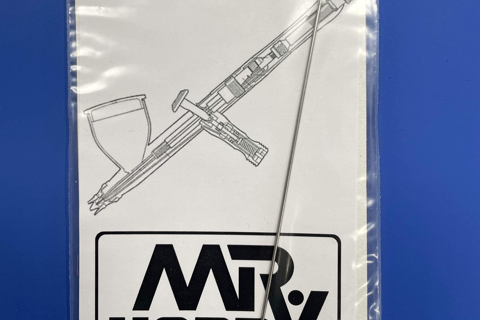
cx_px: 237
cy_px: 97
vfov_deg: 35.5
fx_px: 493
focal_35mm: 37
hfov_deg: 51.9
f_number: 1.6
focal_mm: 4.2
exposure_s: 1/100
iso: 64
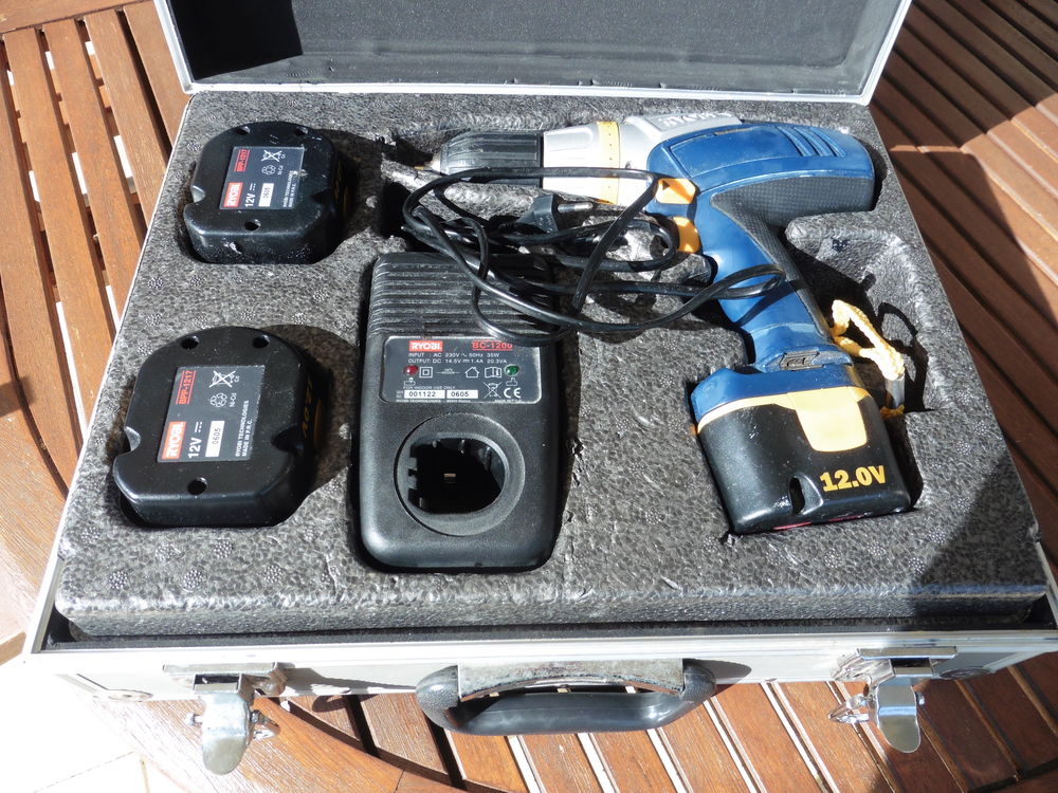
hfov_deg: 71.6
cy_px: 396
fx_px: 734
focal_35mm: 24
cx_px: 529
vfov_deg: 56.8
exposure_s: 1/250
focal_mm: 4.3
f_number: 4
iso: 100
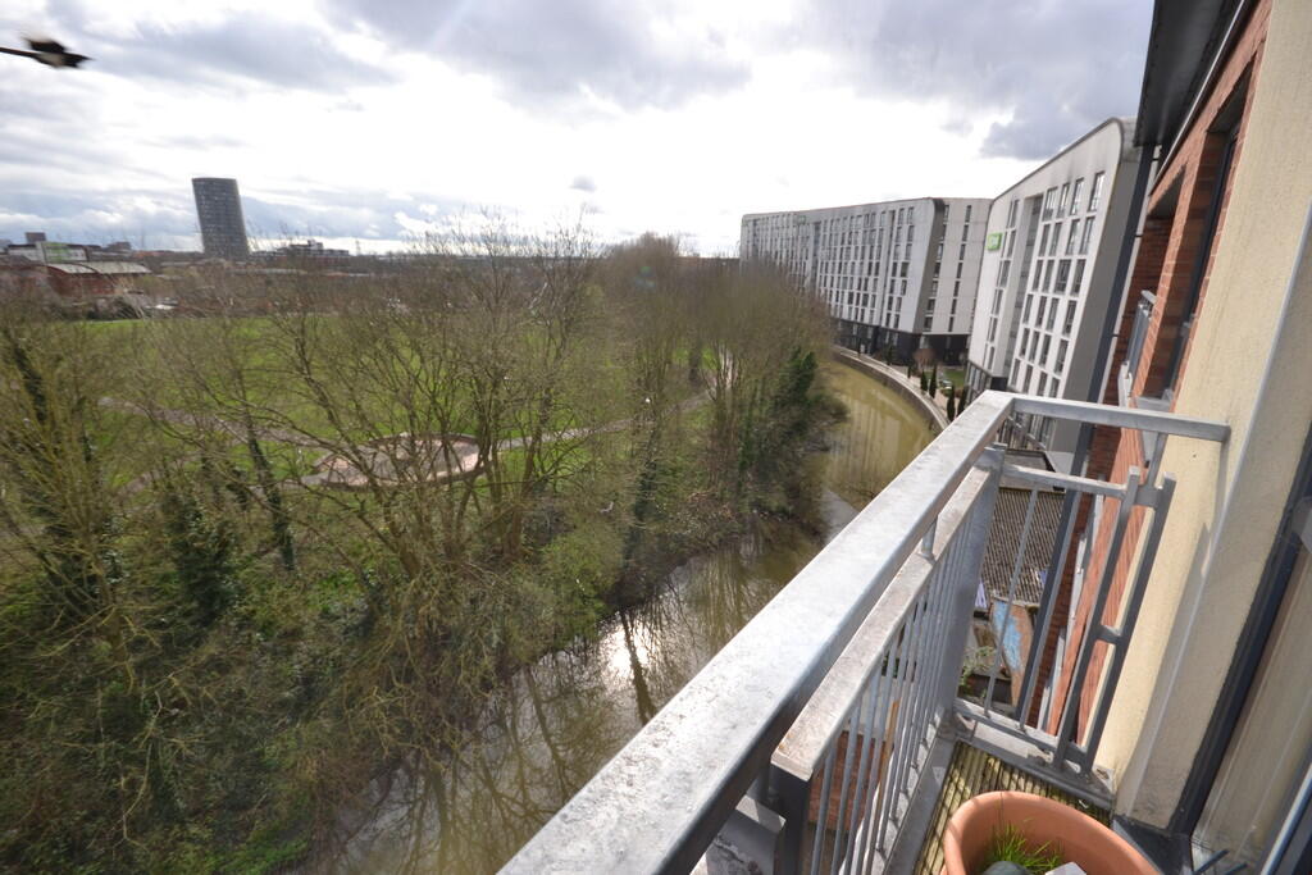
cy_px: 438
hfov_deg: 100.4
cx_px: 656
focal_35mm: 15
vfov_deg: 77.3
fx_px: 547
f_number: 8
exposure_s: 1/200
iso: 100
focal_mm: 10
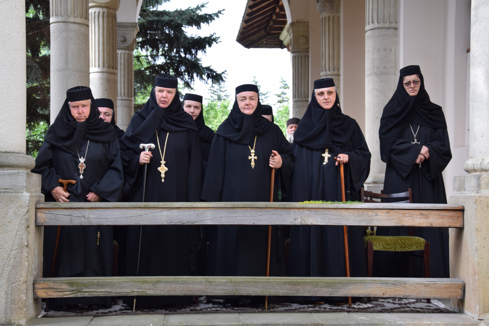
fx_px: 856
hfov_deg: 31.9
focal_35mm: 63
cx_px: 244
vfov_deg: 21.6
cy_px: 163
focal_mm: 42
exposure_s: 1/160
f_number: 6.3
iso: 400
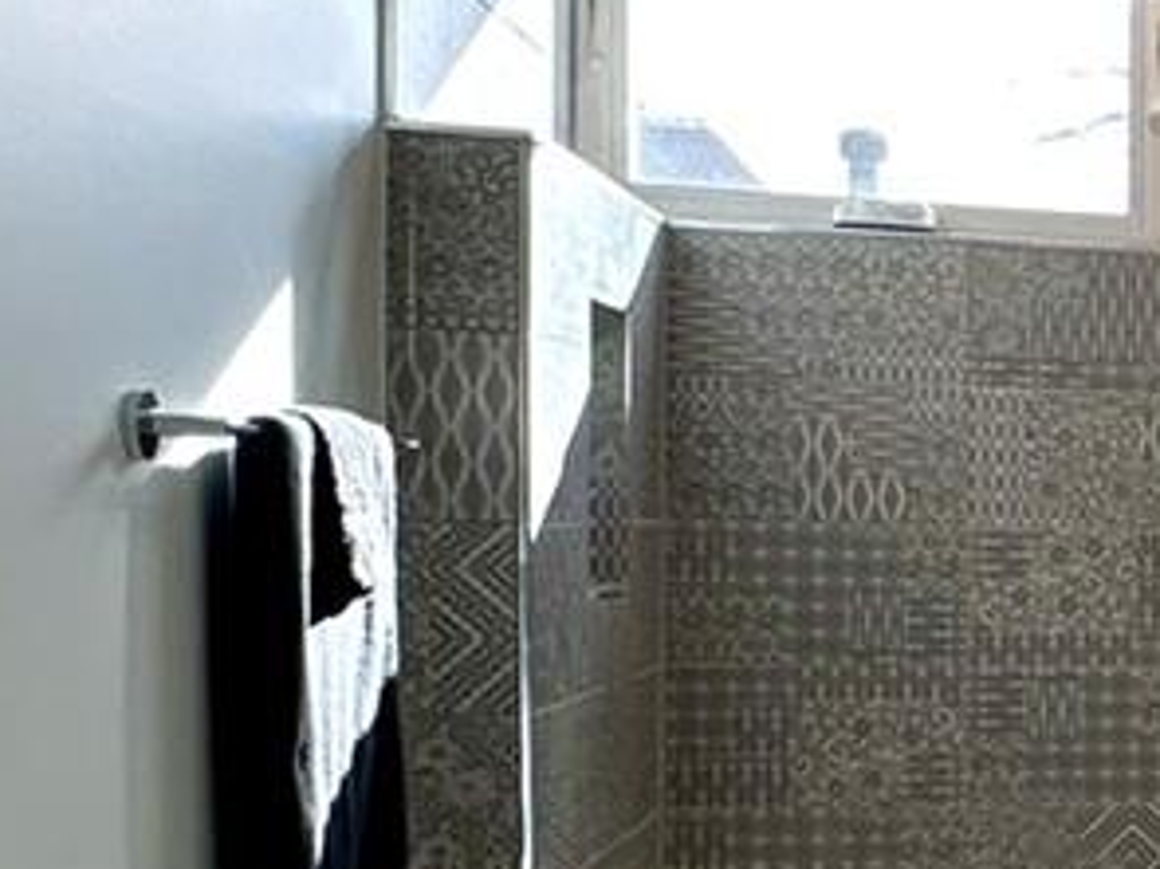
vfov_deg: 19.2
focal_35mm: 76
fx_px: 2546
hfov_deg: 19.3
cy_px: 645
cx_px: 2092
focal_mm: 2.22
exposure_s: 1/120
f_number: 2.2
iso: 64
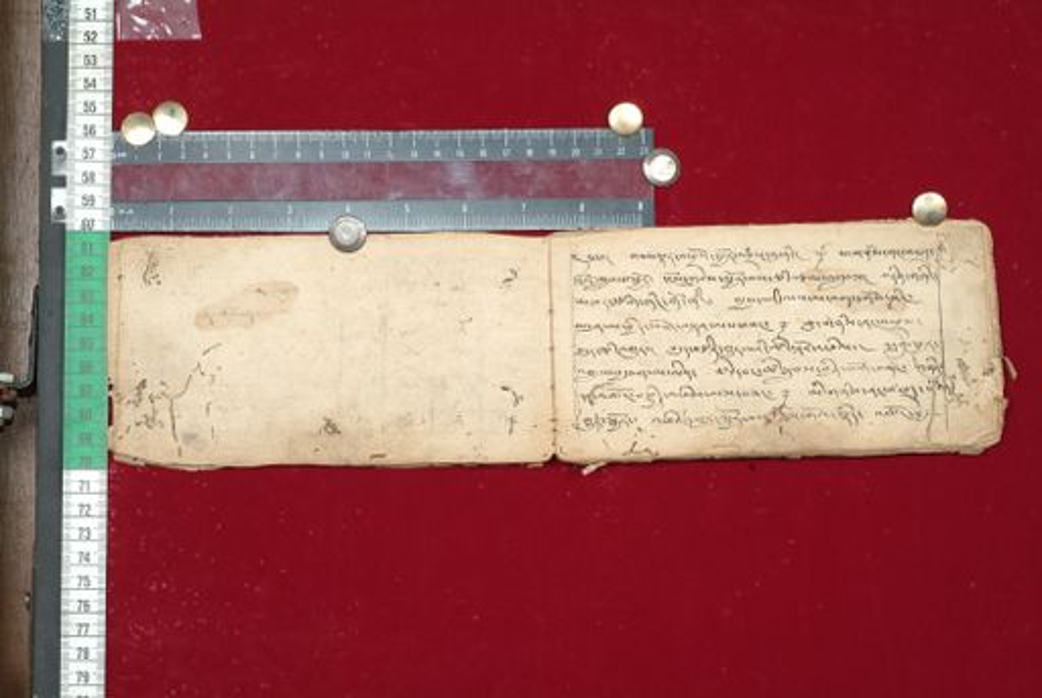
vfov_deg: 15.5
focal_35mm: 88
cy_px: 349
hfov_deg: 23.0
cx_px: 521
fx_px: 2565
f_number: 13
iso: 160
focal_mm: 59
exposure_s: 1/20
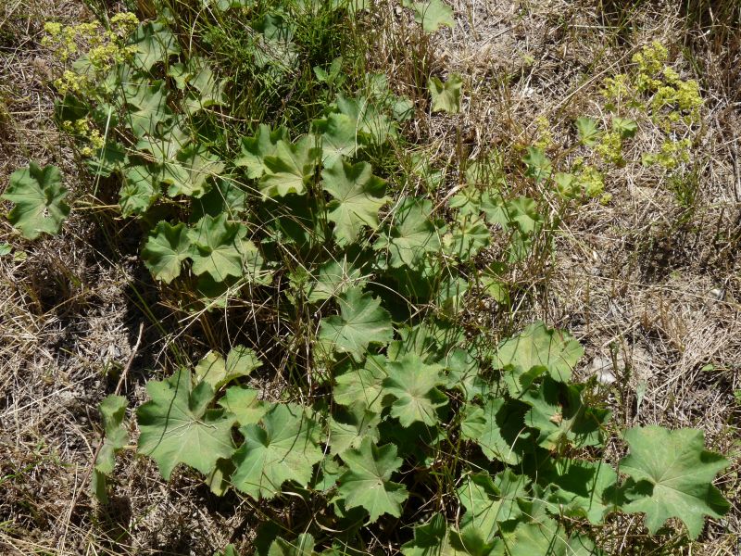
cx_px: 370
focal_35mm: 50
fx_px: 1070
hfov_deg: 38.2
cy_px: 278
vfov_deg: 29.1
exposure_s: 1/500
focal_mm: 9
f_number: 5.6
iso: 100
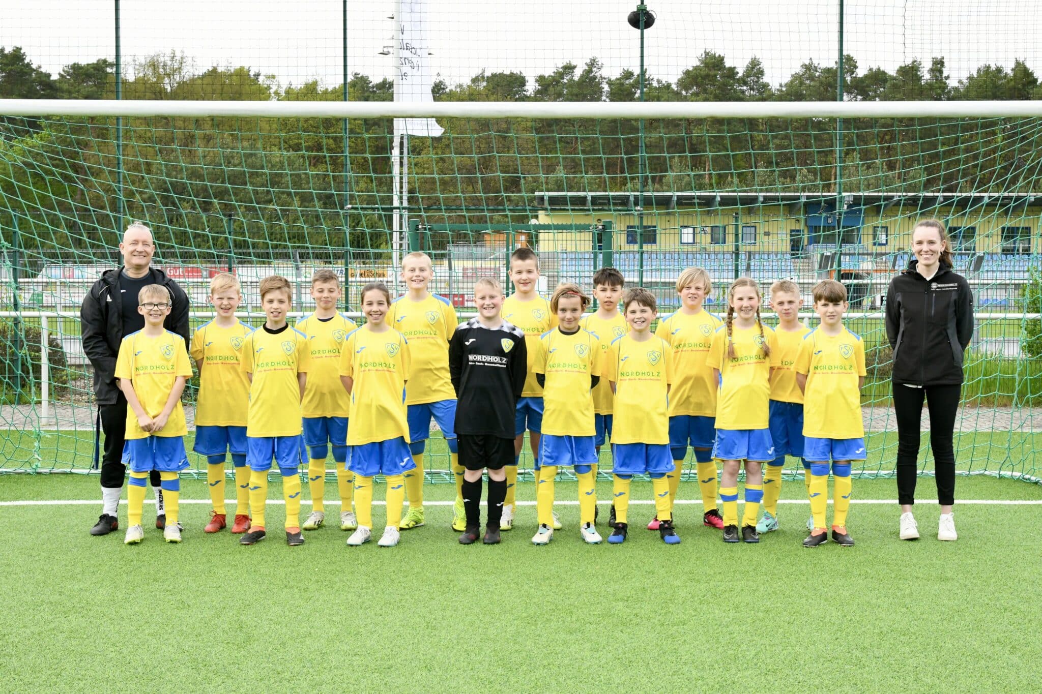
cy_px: 347
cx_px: 521
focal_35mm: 38
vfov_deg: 35.0
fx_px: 1100
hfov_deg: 50.7
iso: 2500
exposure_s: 1/1000
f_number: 9
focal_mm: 38
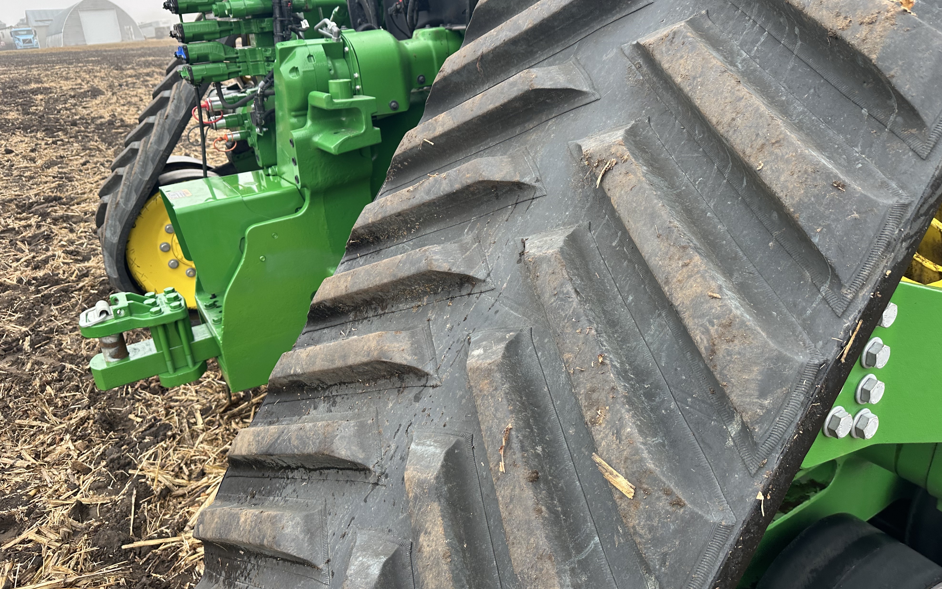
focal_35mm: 26
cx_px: 465
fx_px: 668
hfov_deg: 70.4
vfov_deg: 47.5
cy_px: 255
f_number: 1.78
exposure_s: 1/121
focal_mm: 6.86
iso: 100
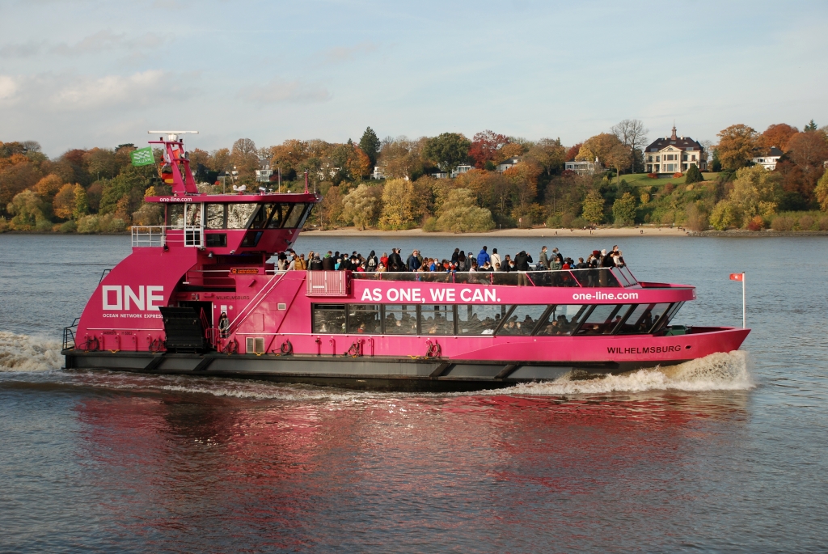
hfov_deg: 35.0
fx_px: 1312
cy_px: 277
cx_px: 414
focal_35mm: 57
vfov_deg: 23.8
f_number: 4.5
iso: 200
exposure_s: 1/640
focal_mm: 38
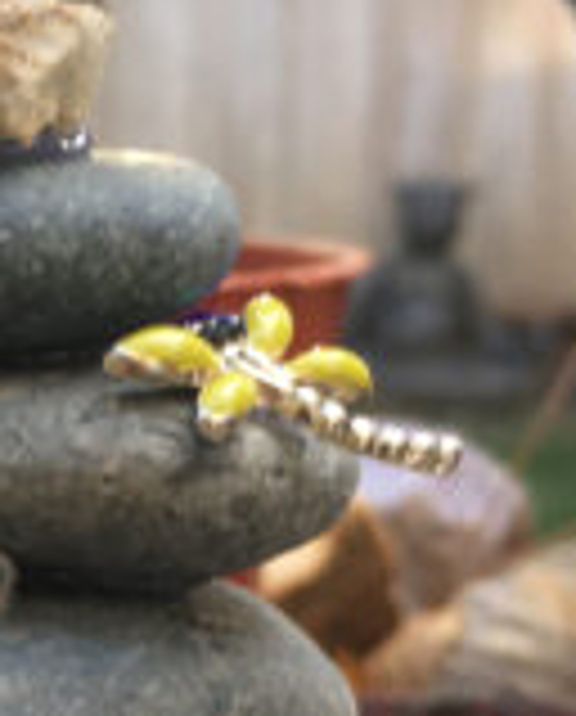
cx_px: -126
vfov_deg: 15.4
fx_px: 2462
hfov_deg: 13.0
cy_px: 1029
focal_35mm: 116
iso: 32
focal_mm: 4.15
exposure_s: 1/60
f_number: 2.2
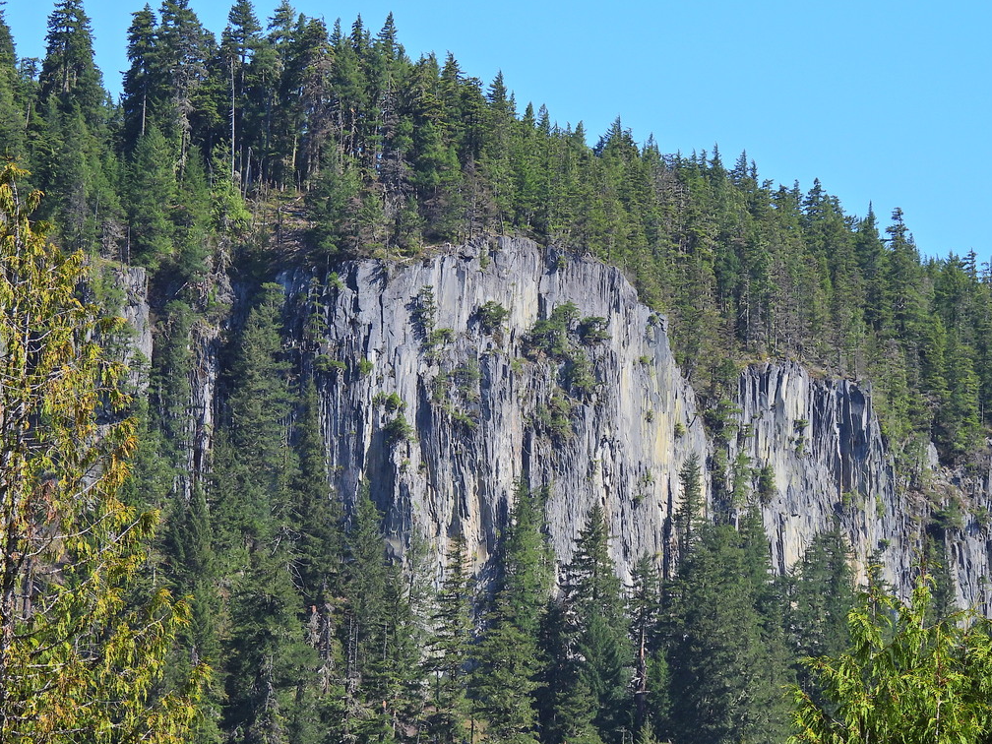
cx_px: 477
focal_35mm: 235
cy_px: 419
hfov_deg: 8.4
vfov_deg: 6.3
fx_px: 6734
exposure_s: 1/500
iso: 100
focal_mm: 33
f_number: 4.5
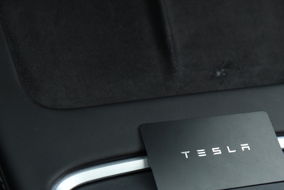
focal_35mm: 104
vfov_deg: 13.1
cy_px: 152
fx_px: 821
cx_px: 220
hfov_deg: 19.5
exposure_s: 1/20
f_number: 4
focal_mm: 55
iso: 4000
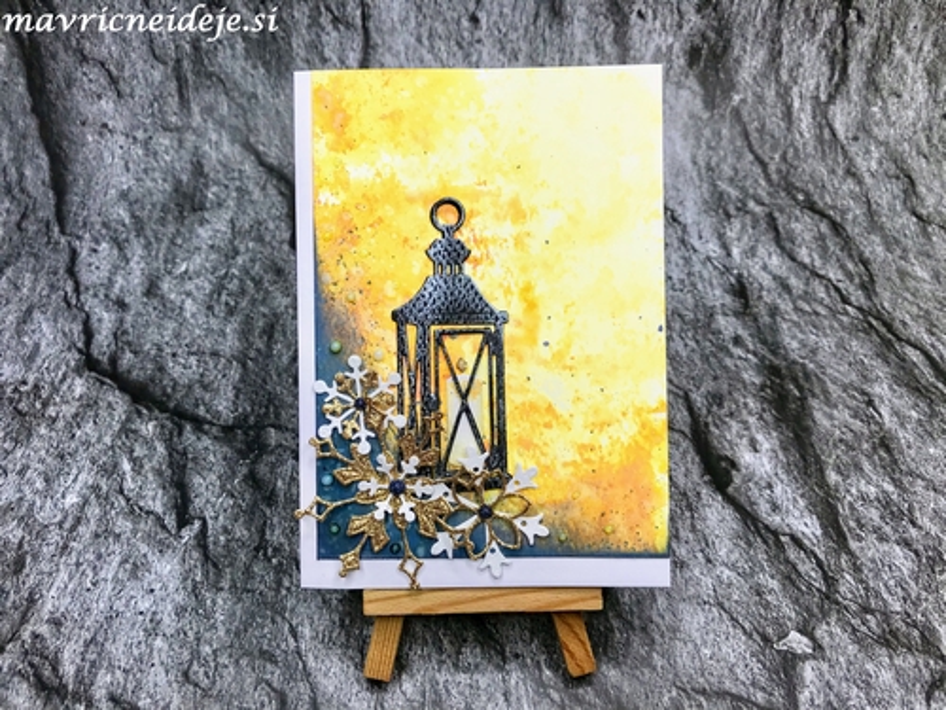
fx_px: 765
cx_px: 473
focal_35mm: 28
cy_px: 355
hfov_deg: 63.4
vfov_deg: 49.7
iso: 20
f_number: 1.8
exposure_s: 1/370
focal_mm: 3.99
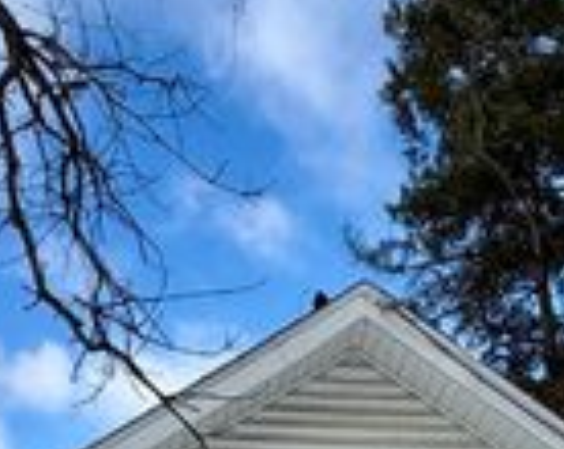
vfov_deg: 17.6
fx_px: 1100
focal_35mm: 66
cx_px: 241
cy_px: 859
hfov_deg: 28.7
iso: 20
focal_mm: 2.22
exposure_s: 1/820
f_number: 2.2
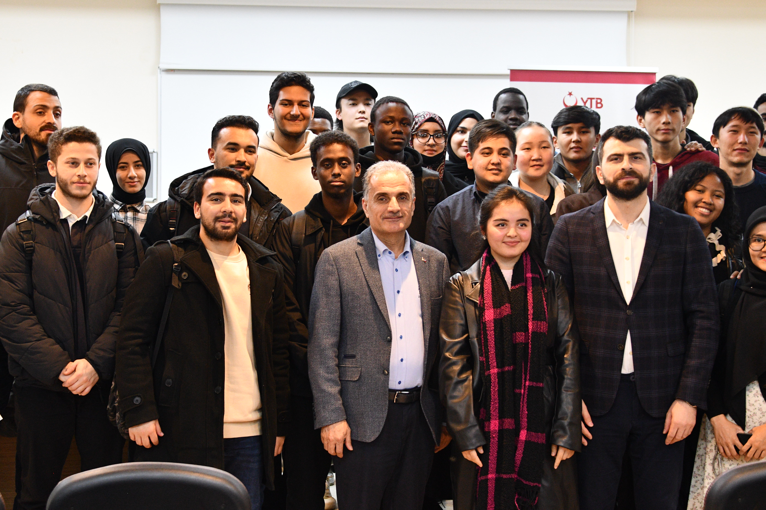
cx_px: 383
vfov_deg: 18.9
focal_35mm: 72
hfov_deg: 28.1
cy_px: 255
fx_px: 1532
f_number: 4.5
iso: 2500
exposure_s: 1/80
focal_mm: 48
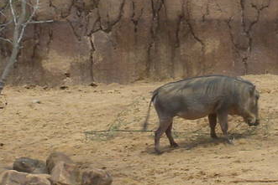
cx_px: 228
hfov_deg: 11.0
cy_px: 203
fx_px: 1437
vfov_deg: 7.3
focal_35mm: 186
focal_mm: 6.6
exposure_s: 1/67.3
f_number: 10
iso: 64
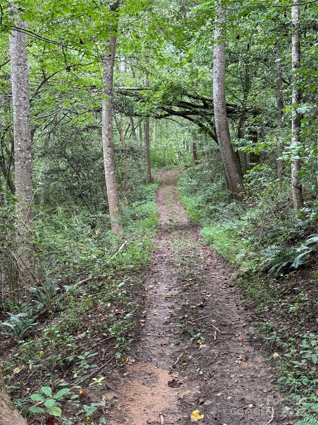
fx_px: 588
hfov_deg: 30.3
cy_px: 212
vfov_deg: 39.7
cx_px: 159
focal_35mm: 48
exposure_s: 1/60
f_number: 1.78
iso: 100
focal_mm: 6.76
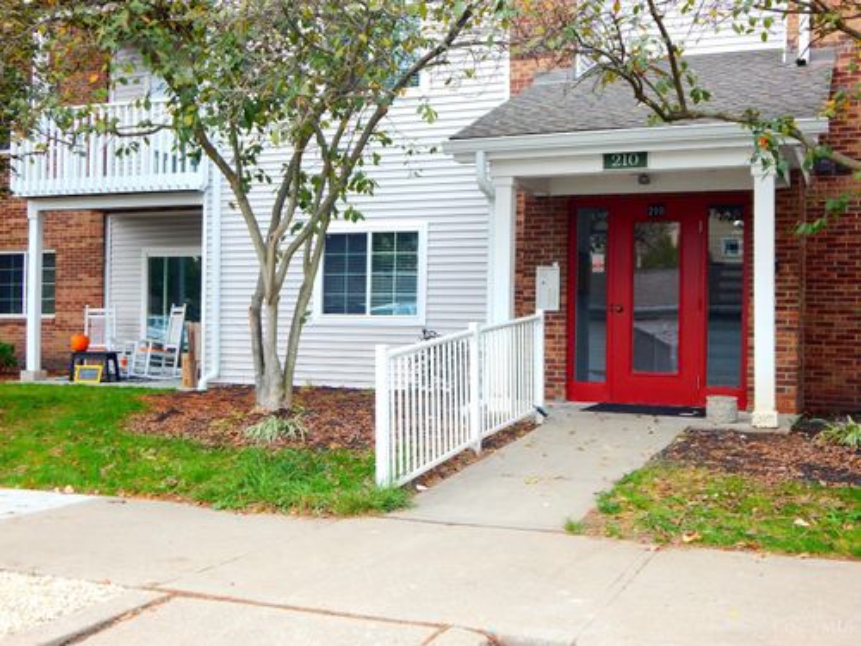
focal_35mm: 43
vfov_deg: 33.6
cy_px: 323
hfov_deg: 43.9
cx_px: 430
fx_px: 1070
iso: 125
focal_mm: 7.7
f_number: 3.6
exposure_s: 1/100
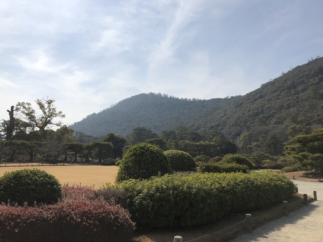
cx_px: 162
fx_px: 261
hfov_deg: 63.4
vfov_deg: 49.7
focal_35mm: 28
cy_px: 121
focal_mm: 3.99
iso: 25
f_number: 1.8
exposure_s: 1/6897
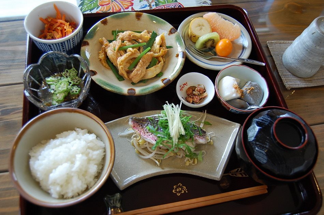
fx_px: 297
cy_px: 108
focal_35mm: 33
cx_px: 162
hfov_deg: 57.3
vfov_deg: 39.9
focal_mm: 22
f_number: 3.8
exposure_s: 1/50
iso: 400
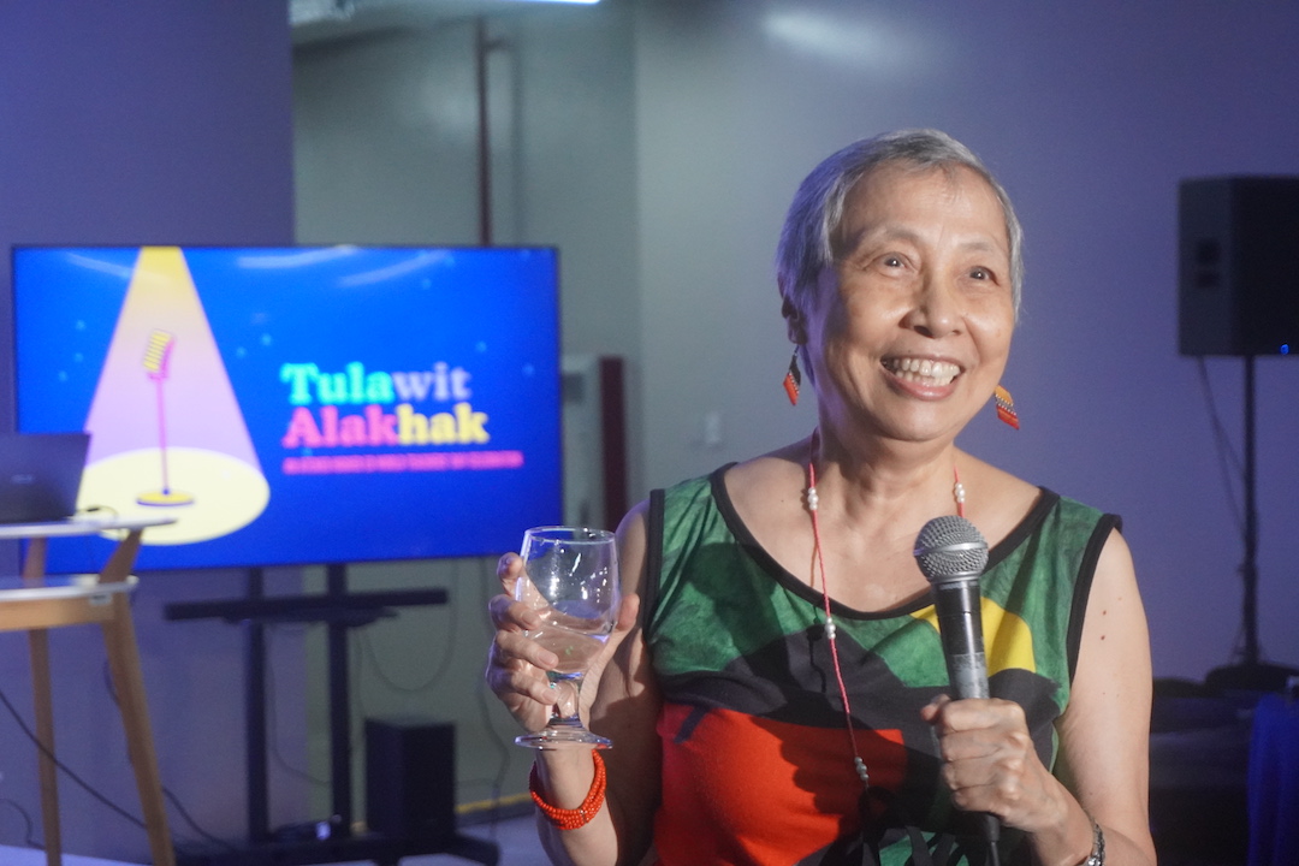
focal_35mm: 75
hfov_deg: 27.0
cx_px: 650
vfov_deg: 18.2
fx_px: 2706
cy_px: 433
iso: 4000
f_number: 5.6
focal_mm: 50
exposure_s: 1/160
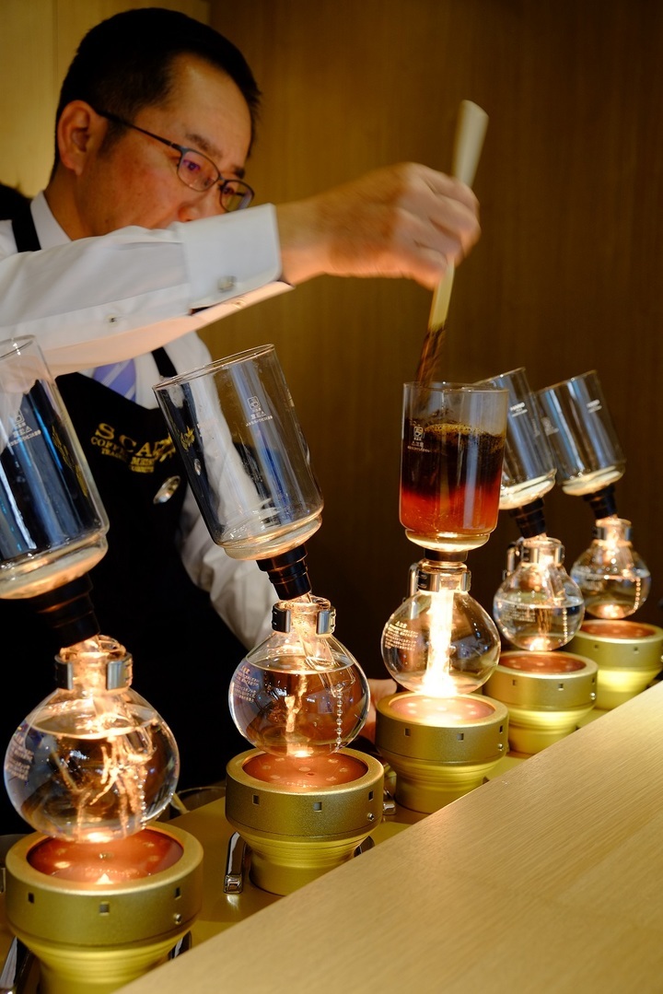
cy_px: 497
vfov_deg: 45.4
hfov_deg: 31.2
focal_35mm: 43
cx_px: 332
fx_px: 1187
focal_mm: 28.9
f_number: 4
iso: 400
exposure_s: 1/17
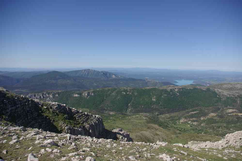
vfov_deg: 47.9
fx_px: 181
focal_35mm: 27
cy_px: 80
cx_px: 121
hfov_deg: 67.4
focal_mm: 18
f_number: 6.7
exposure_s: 1/250
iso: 100
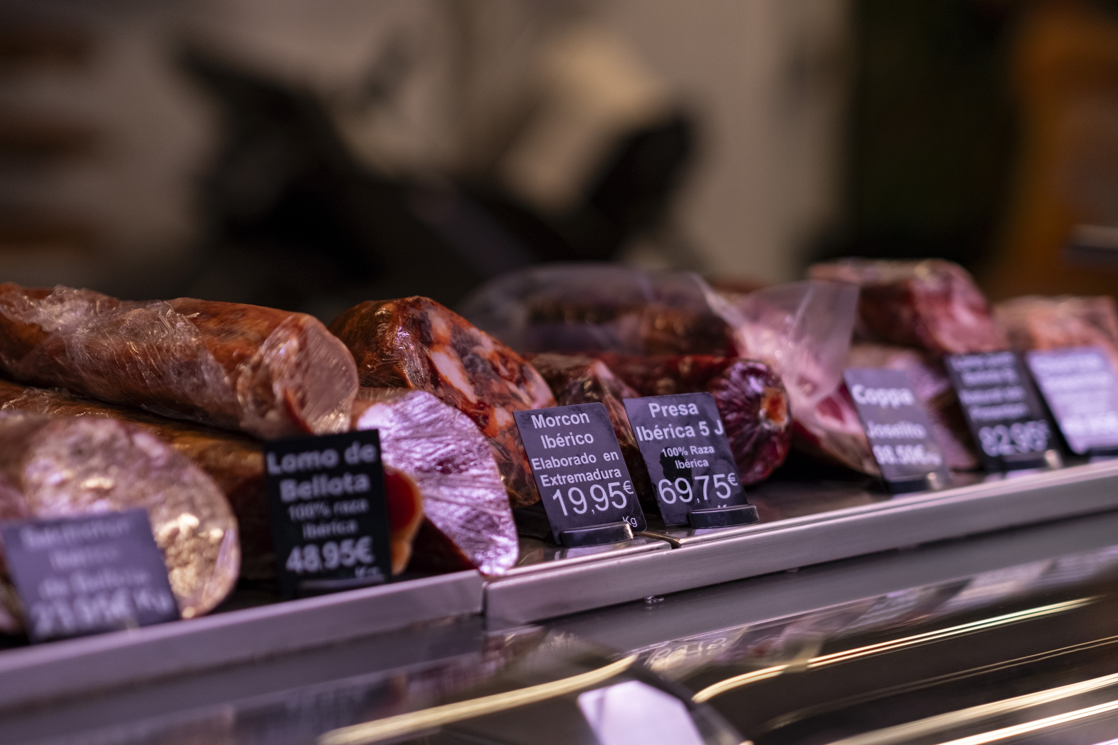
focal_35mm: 84
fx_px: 2608
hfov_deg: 24.2
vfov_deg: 16.3
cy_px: 372
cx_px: 559
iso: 640
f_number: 1.6
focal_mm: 56
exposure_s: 1/1000
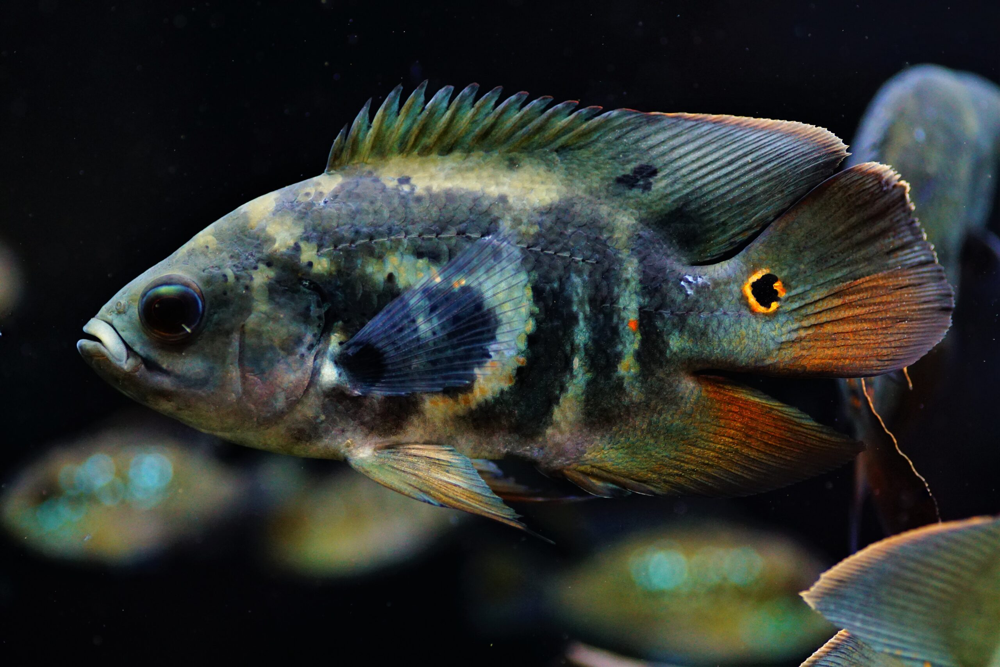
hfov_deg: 15.2
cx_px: 500
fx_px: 3750
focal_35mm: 135
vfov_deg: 10.2
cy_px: 334
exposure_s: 1/320
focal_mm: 90
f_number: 3.2
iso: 2500
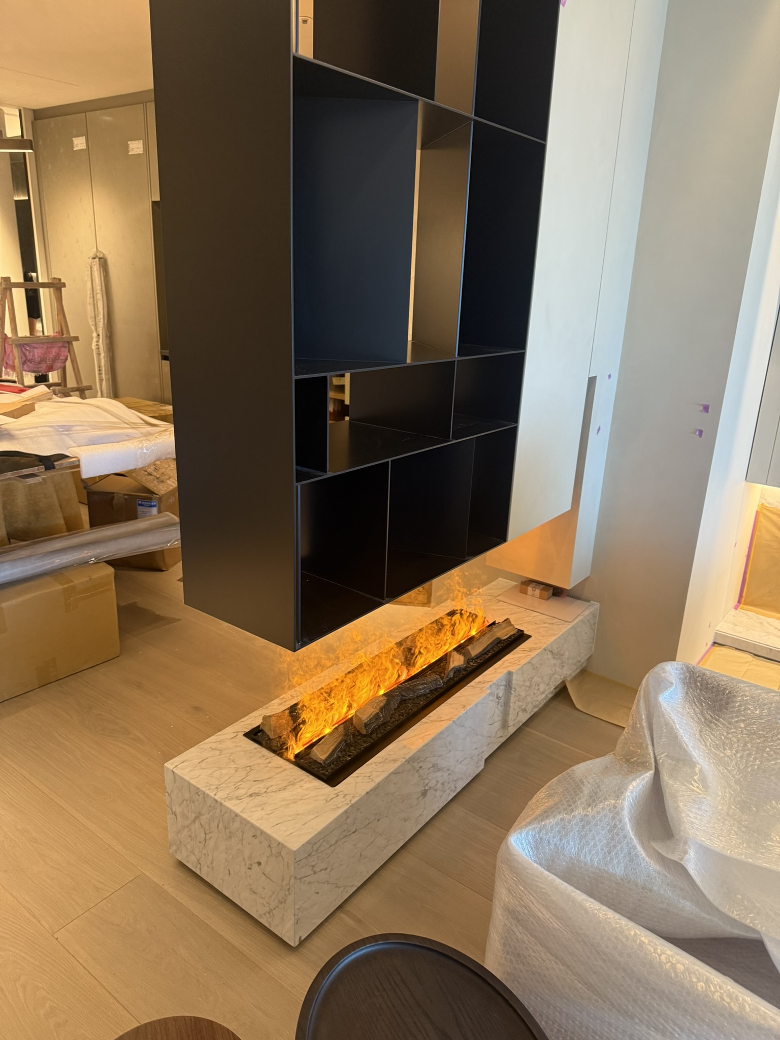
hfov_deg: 56.8
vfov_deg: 71.6
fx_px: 721
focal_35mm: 24
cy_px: 520
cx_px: 390
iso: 250
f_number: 1.78
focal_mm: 6.76
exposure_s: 1/49
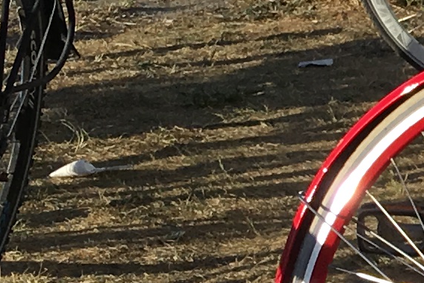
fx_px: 2521
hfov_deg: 8.7
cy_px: 136
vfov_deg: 6.4
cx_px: 1050
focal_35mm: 214
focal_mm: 4.15
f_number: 2.2
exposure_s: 1/1425
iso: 25
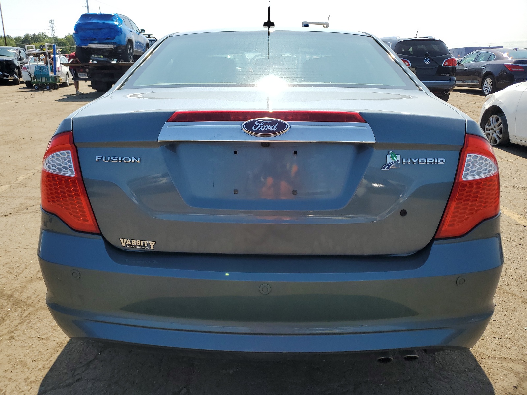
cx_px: 264
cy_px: 198
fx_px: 396
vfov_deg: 53.1
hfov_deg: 67.3
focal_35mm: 26
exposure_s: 1/2500
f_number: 1.5
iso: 50
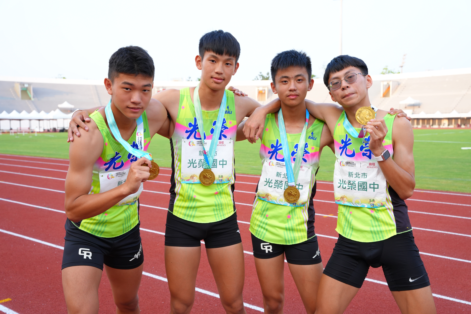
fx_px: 495
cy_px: 157
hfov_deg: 50.9
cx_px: 236
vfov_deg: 35.2
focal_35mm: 38
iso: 500
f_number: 5.6
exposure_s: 1/200
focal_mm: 37.8
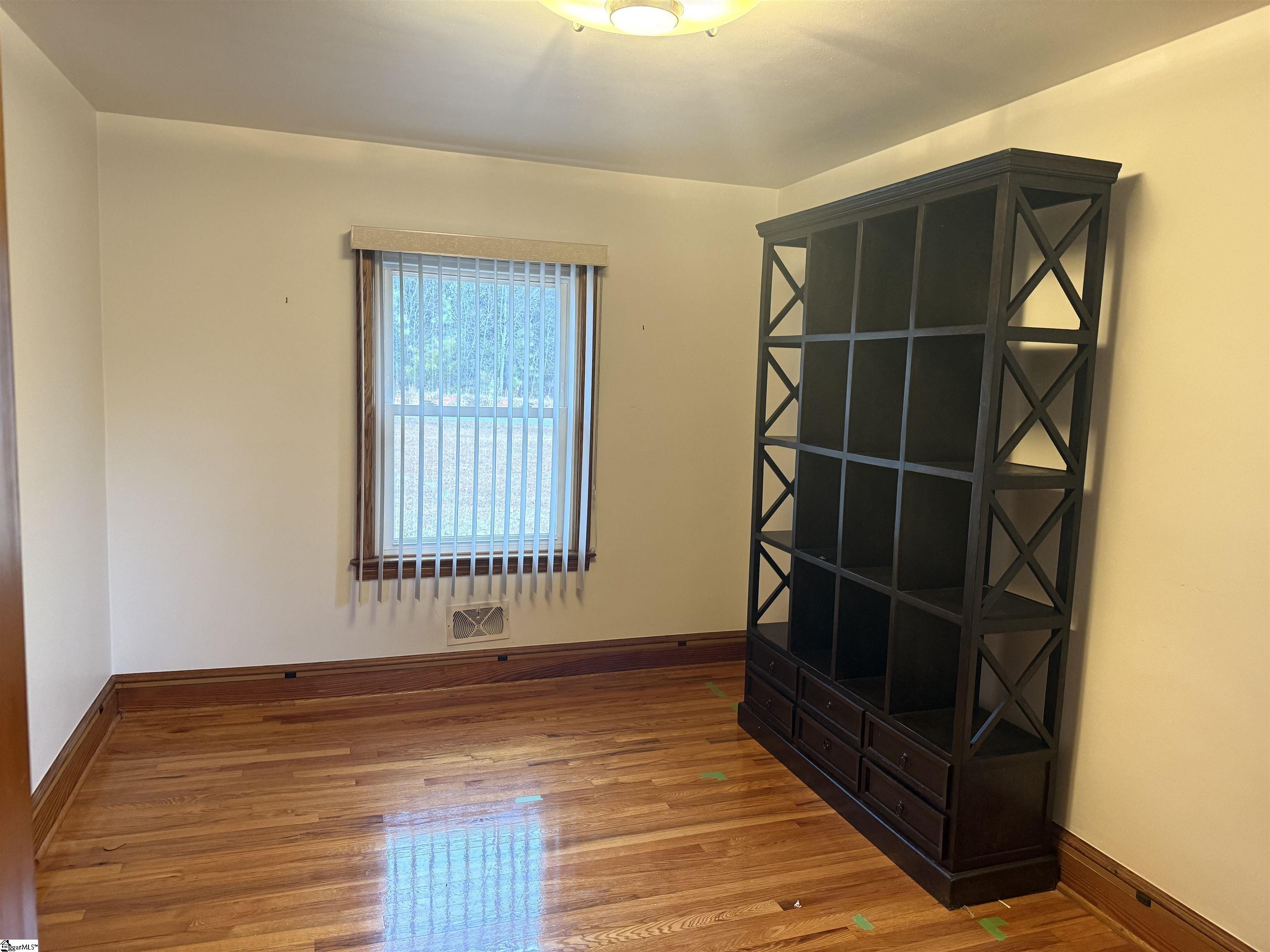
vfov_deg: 56.8
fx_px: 881
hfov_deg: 71.6
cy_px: 476
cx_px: 635
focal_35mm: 24
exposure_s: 1/60
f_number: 1.78
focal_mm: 6.76
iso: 320
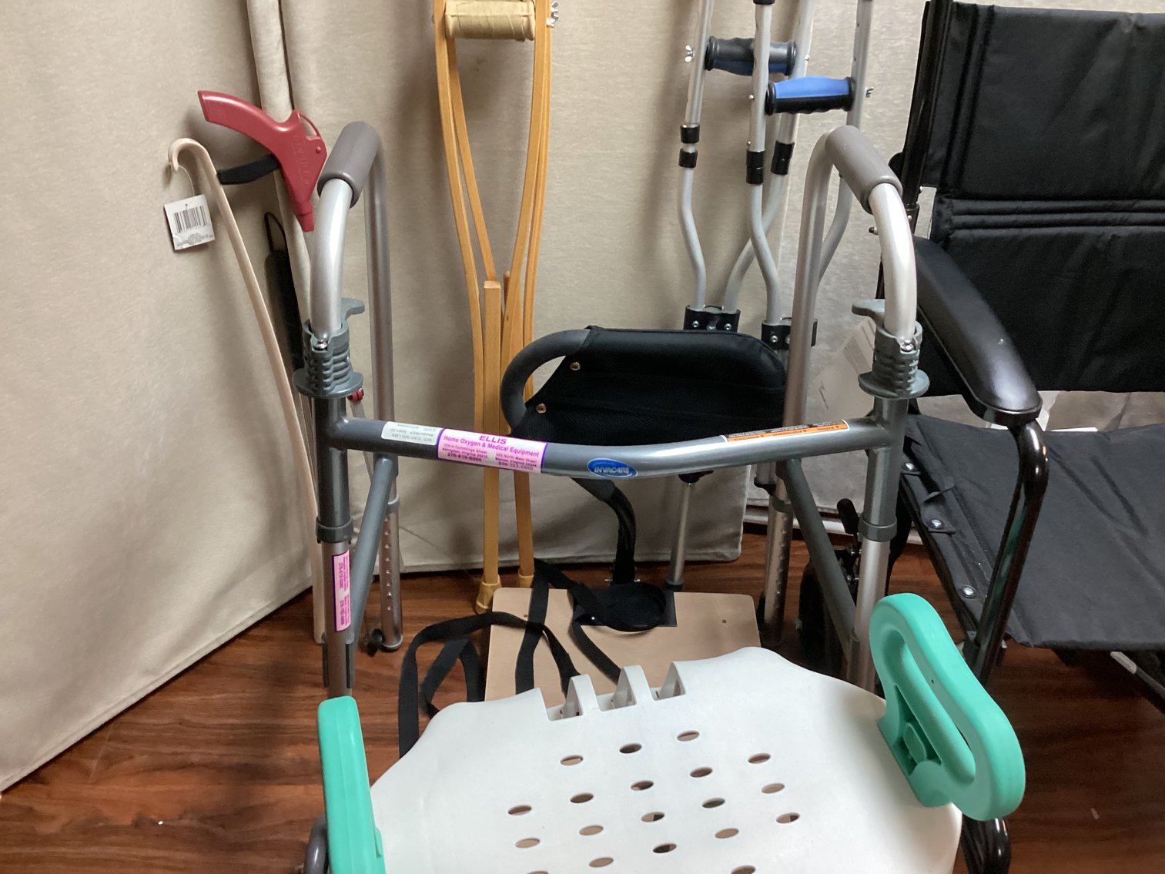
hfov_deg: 58.3
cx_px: 582
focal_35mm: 31
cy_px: 437
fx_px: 1043
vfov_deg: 45.4
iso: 320
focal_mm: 3.3
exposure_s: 1/40
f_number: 2.4
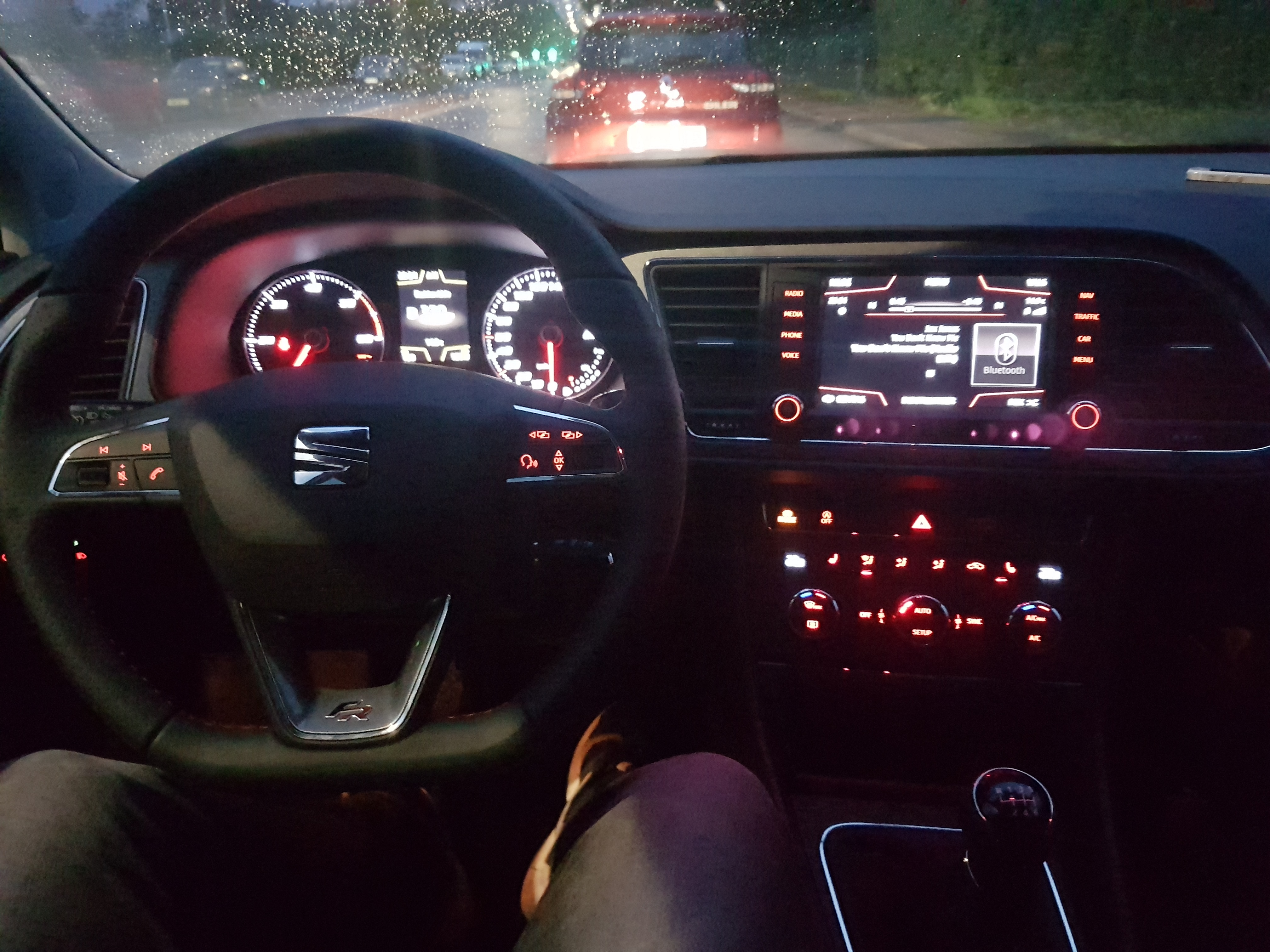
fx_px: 954
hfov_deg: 67.3
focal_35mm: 26
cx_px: 635
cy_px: 476
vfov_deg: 53.1
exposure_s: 1/8
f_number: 1.7
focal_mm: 4.2
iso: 1250
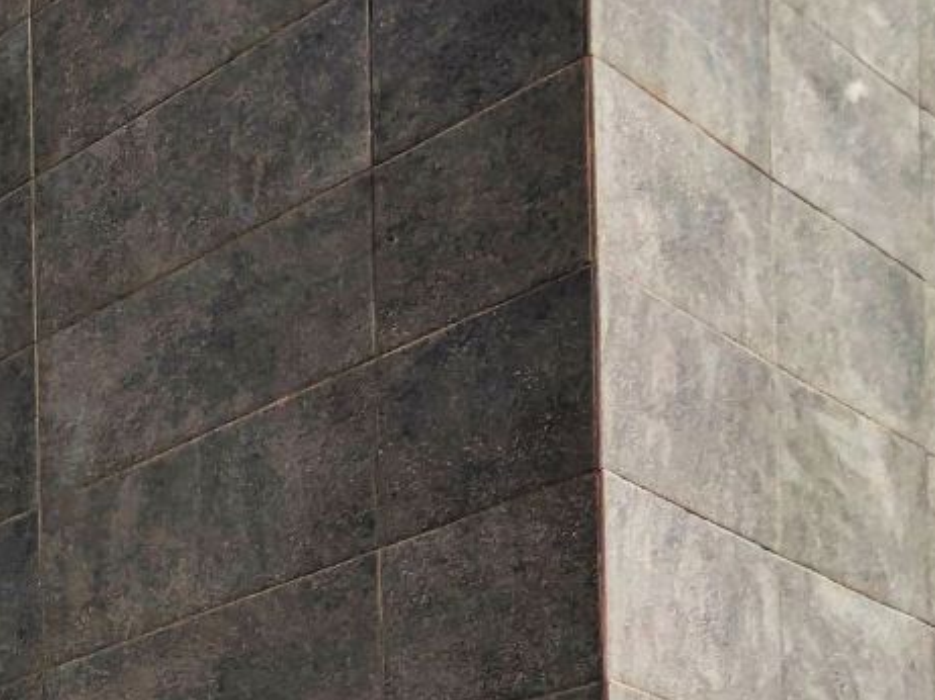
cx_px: -880
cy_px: 1384
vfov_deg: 16.2
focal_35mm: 71
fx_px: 1917
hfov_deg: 18.8
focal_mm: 2.35
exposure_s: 1/3003
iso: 51
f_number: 2.2
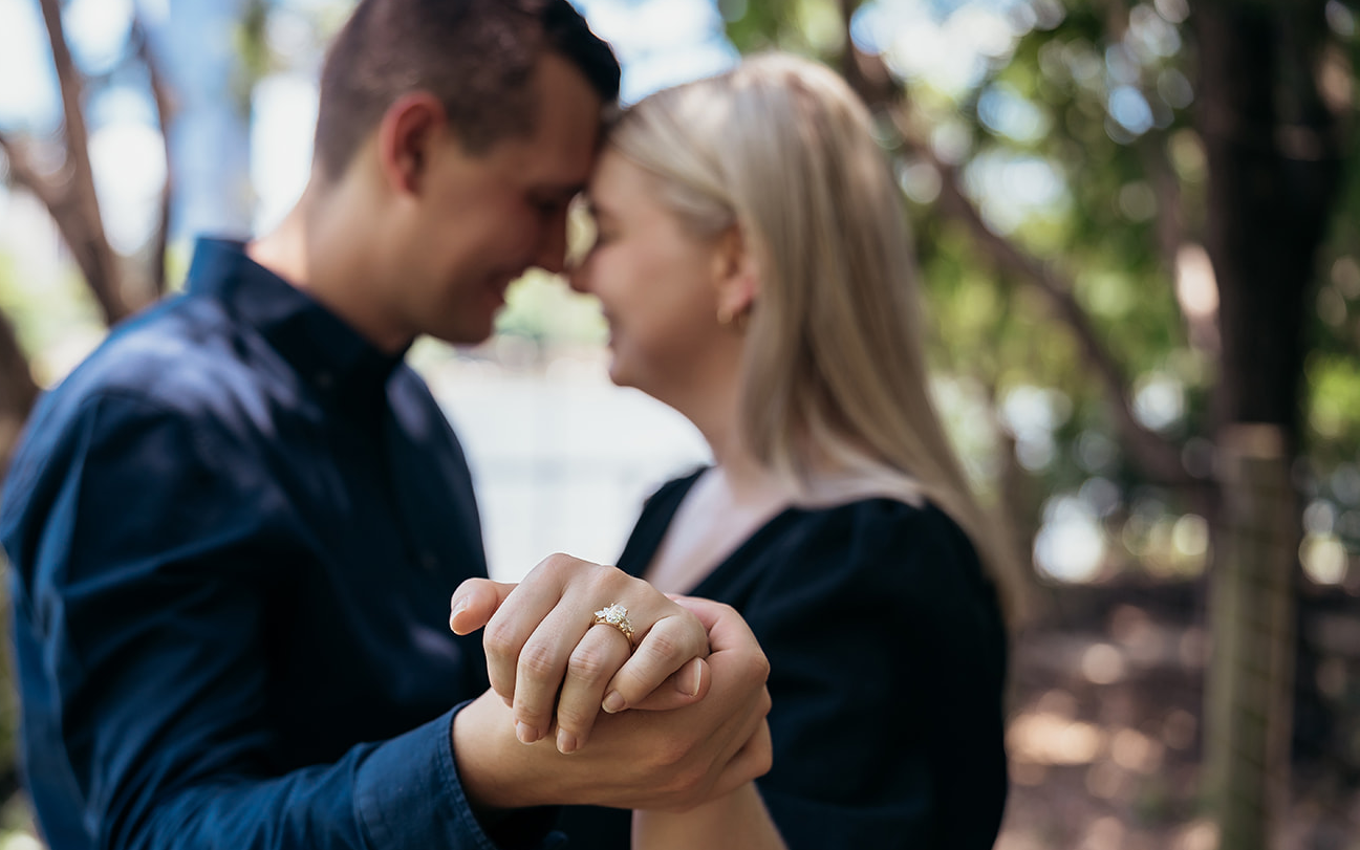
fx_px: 1631
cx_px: 546
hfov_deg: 45.0
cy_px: 503
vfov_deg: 29.2
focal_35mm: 44
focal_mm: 35
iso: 250
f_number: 2.2
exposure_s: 1/640
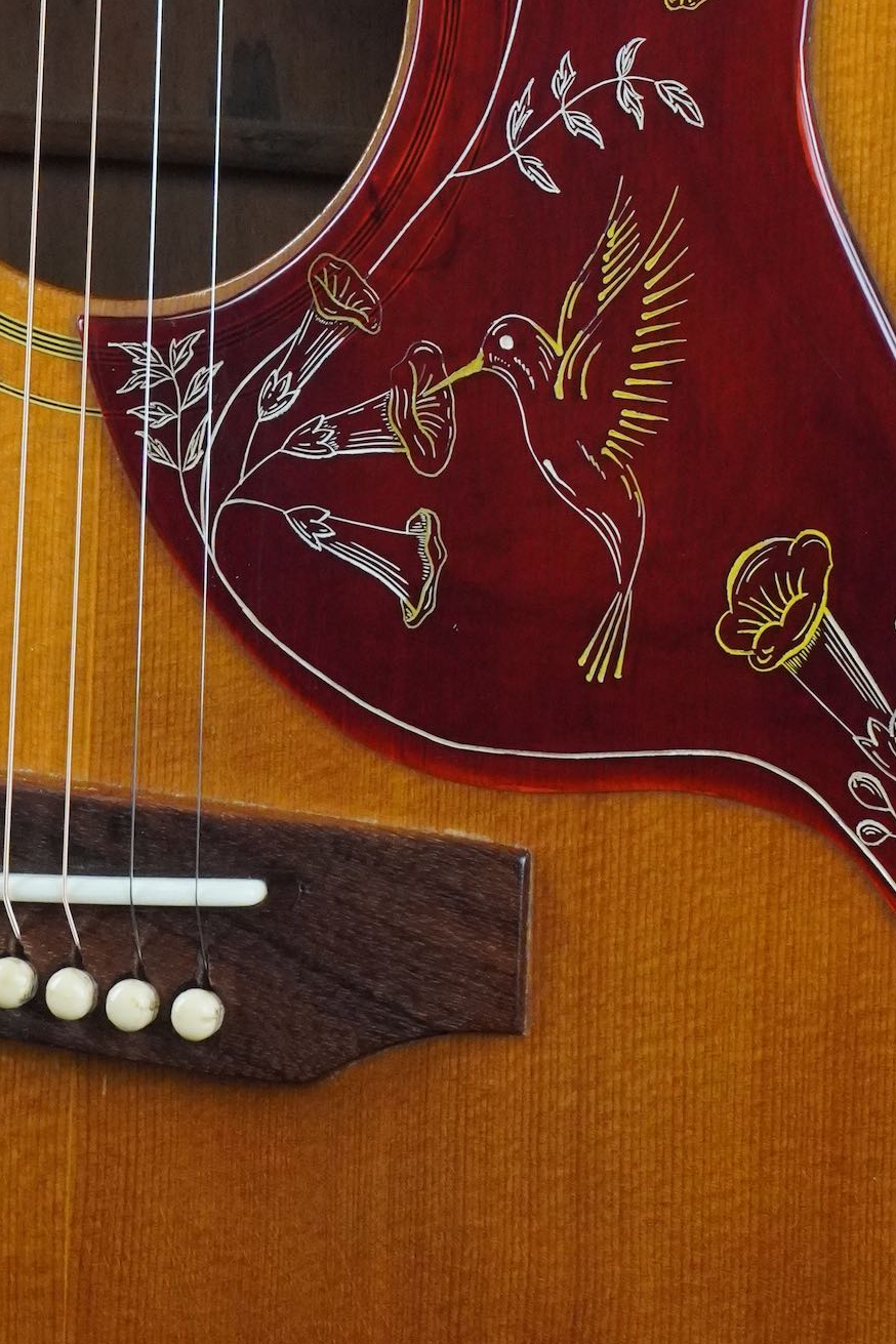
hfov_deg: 11.4
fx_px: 4485
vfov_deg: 16.6
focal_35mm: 120
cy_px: -75
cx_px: 286
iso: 2500
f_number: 11
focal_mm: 35
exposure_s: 1/60
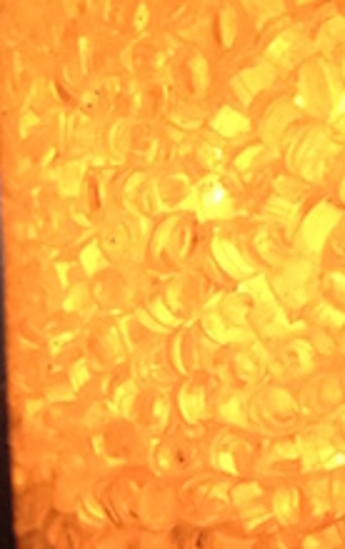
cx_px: 102
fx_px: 1906
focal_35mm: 127
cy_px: 534
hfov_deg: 10.3
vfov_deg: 16.1
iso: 200
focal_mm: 4.12
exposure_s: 1/20
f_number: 2.4
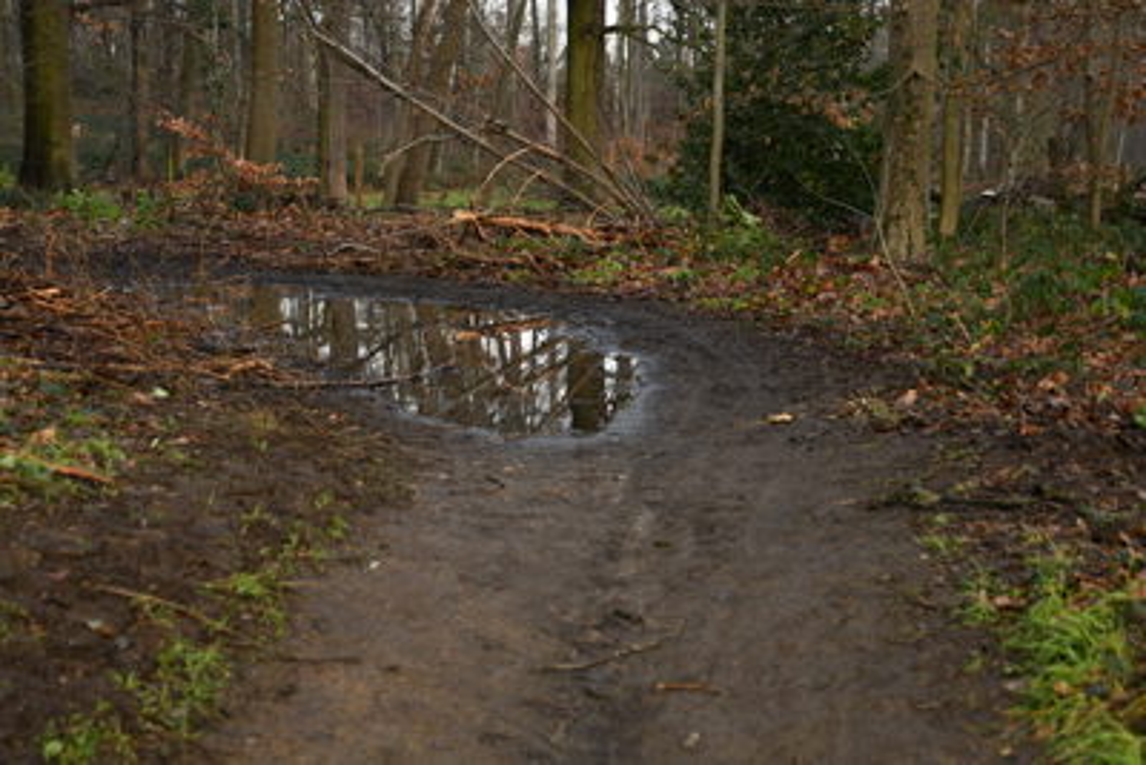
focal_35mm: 66
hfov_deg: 30.5
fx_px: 2102
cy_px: 382
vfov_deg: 20.6
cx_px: 573
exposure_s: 1/80
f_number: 4.8
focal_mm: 44
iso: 100
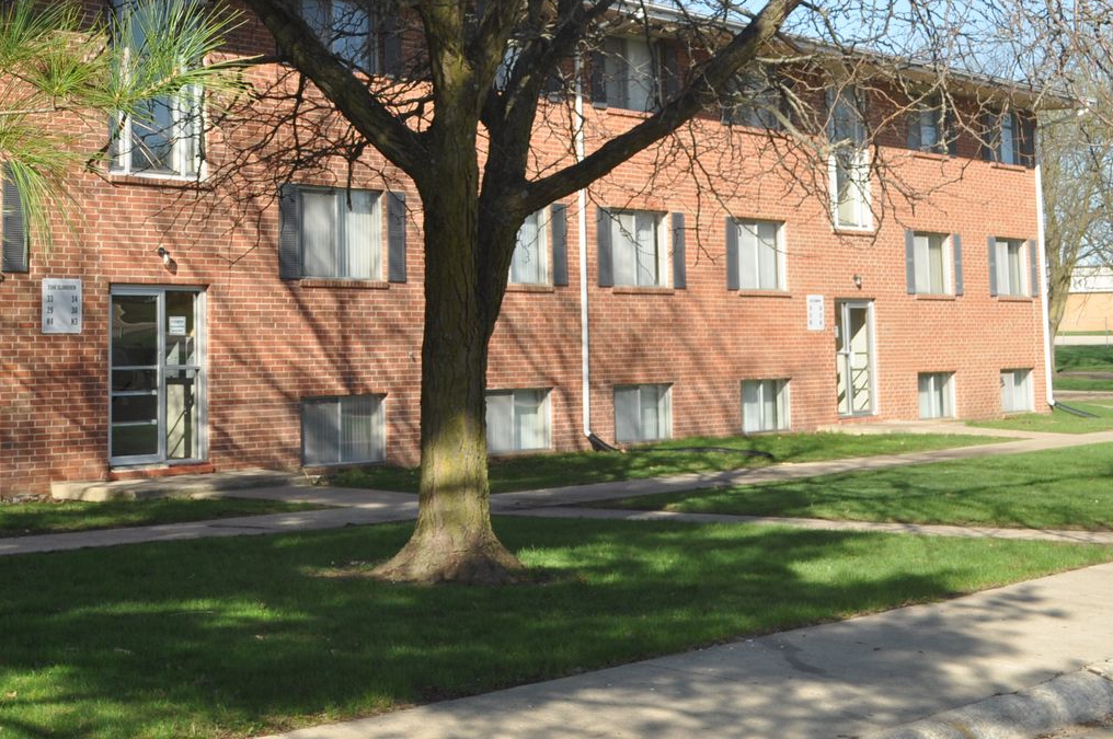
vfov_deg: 19.6
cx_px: 141
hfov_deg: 28.7
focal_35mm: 68
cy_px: 71
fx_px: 2100
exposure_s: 1/250
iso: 200
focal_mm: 24
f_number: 8
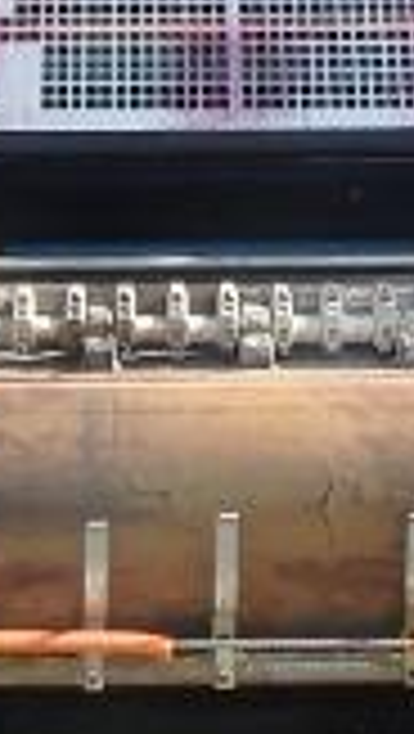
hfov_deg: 13.5
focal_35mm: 90
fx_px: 1752
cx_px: 148
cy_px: 167
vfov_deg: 23.4
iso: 125
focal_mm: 3.7
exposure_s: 1/500
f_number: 3.5
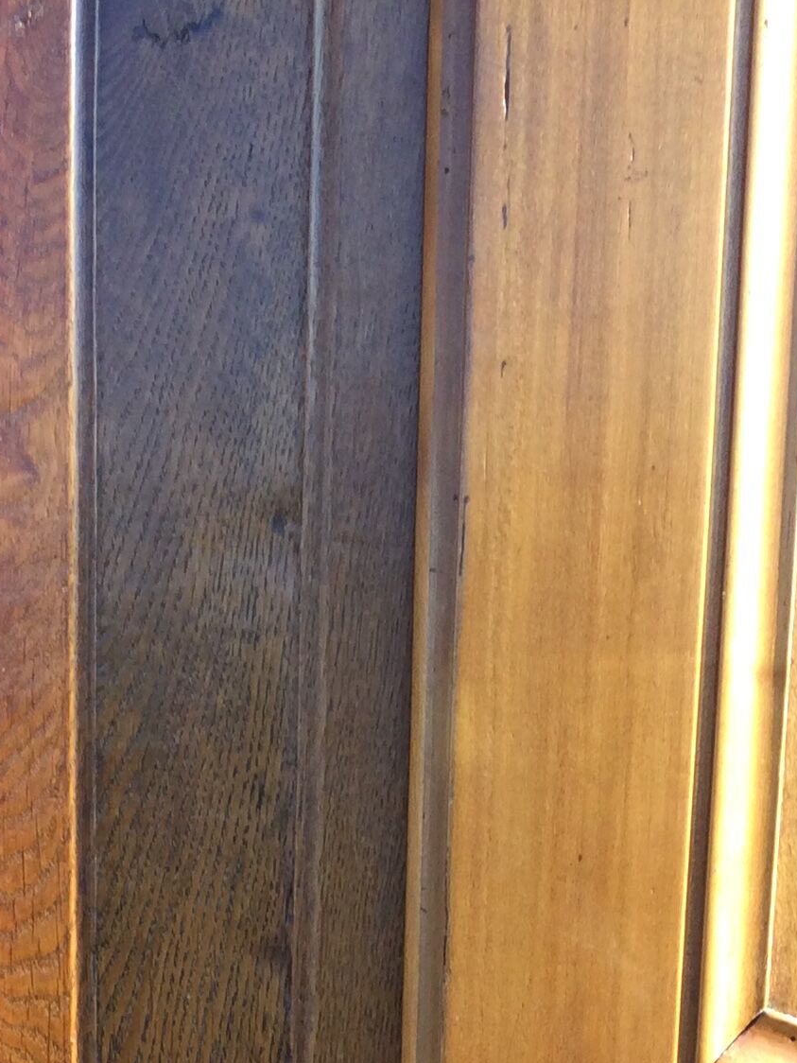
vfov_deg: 19.3
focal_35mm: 90
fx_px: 2763
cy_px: 1542
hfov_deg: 16.4
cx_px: 257
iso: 25
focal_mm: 3.3
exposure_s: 1/138
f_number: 2.4
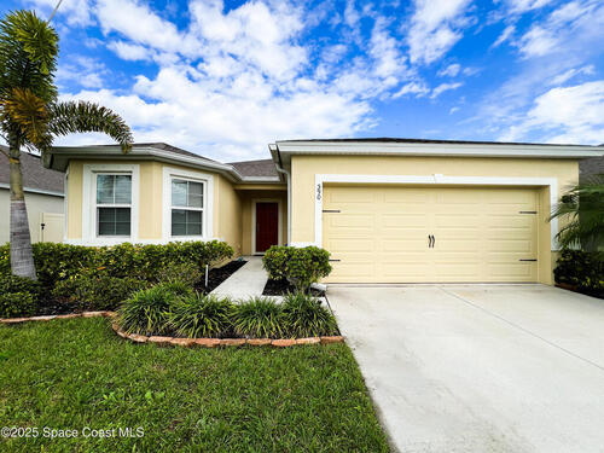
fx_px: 227
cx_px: 302
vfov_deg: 89.9
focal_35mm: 13
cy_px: 226
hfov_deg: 106.2
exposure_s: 1/1531
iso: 32
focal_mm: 1.57
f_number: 1.8
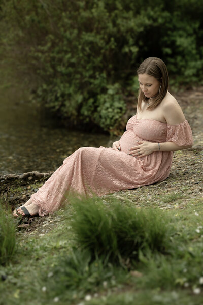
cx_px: 102
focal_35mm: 85
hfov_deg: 16.1
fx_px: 719
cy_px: 152
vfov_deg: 23.9
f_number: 3.5
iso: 500
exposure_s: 1/1000
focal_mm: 85
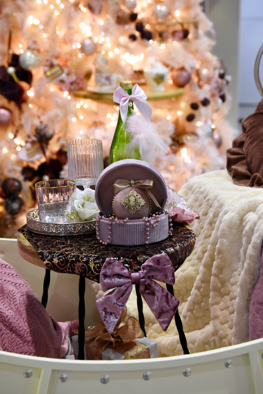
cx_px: 132
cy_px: 197
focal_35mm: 120
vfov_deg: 17.1
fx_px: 1314
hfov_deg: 11.4
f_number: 5
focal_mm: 80
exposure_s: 1/50
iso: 1600
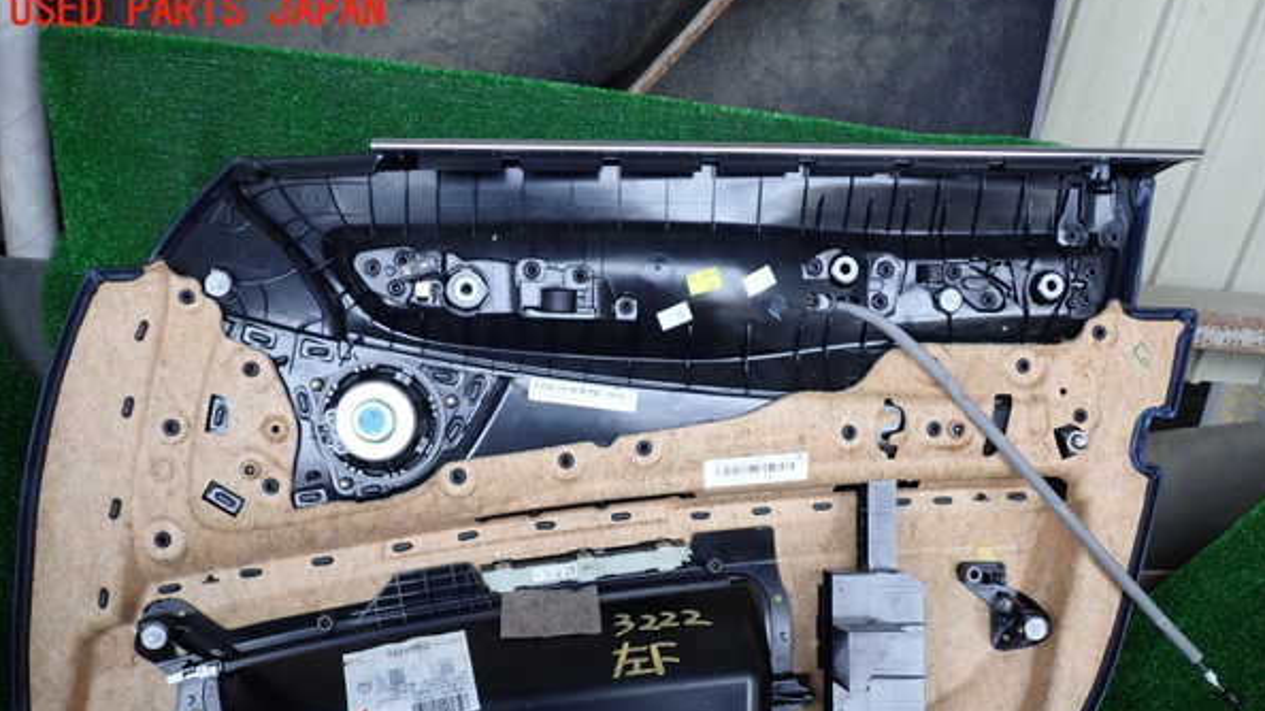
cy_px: 464
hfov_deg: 59.5
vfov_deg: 35.3
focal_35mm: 33
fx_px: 1107
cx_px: 637
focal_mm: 5.4
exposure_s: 1/50
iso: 200
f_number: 2.3
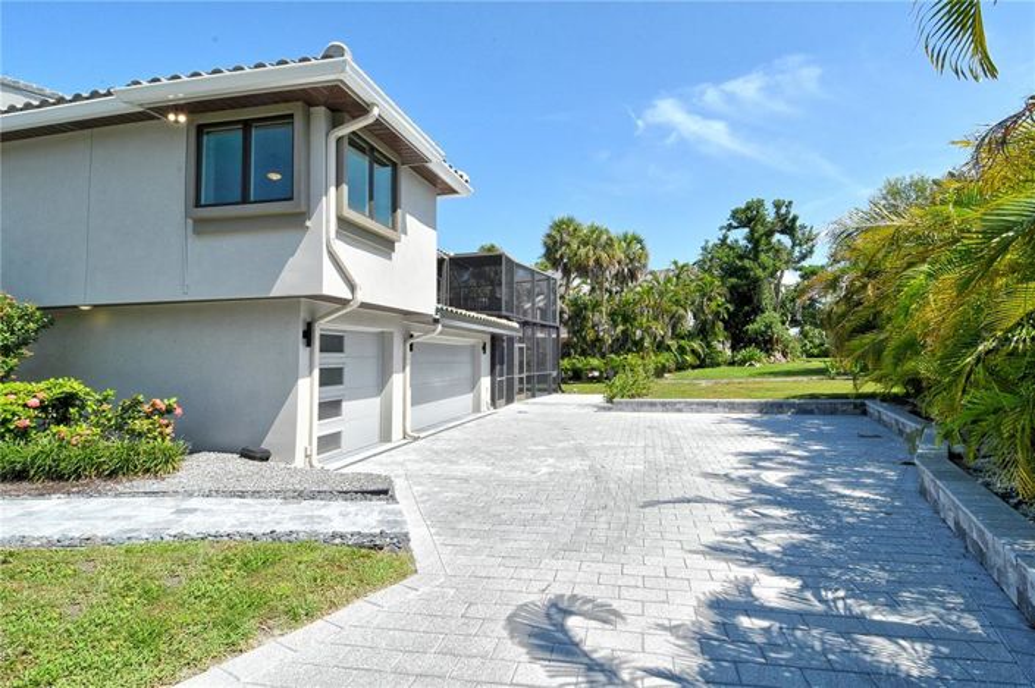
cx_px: 518
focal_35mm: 18
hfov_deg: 90.0
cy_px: 344
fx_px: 517
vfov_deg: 67.3
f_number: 20
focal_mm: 12
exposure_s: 1/250
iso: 640
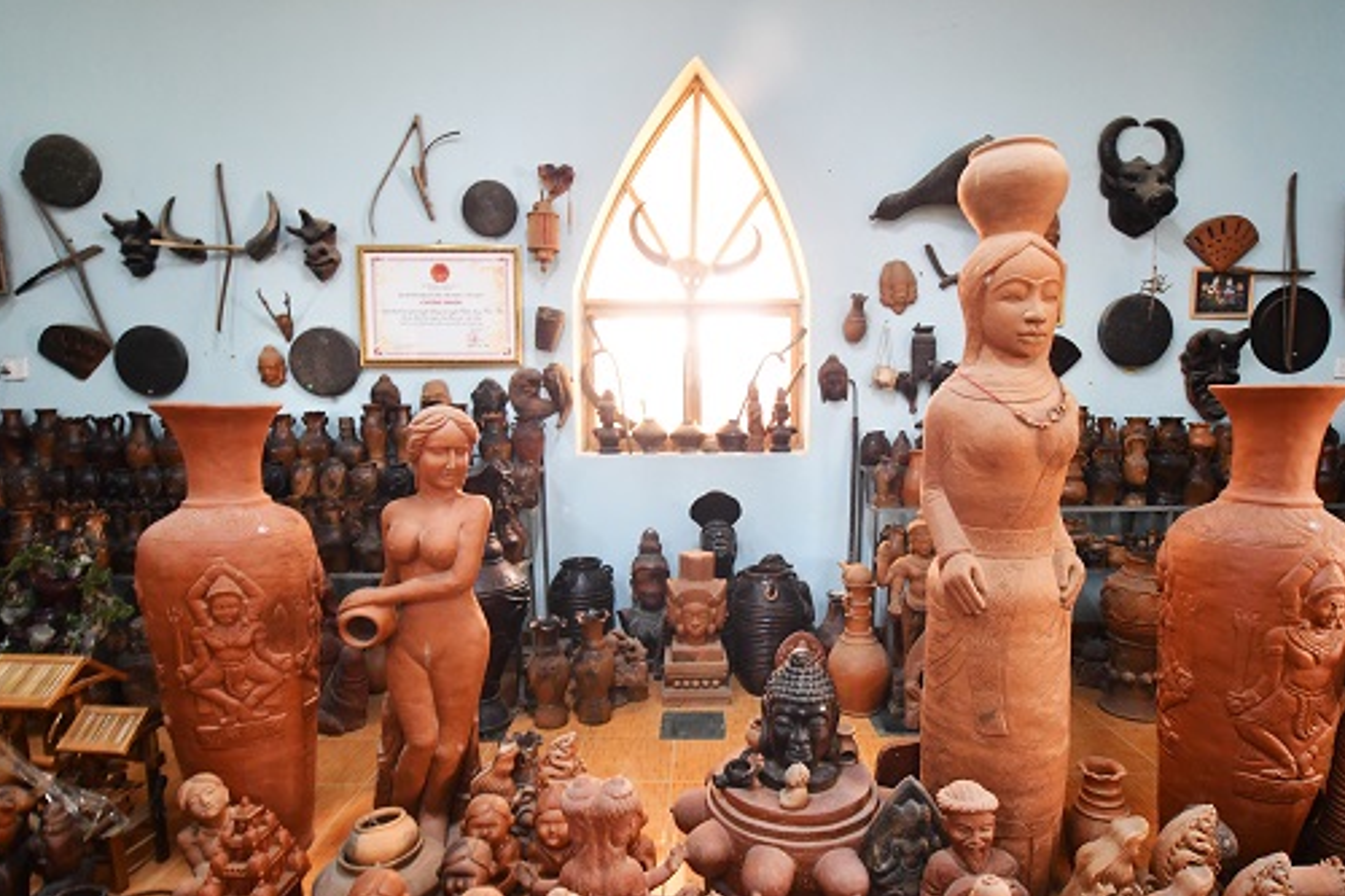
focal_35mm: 18
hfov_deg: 89.8
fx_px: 672
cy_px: 482
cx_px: 726
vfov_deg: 67.3
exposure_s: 1/15
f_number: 10
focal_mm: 10
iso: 2000
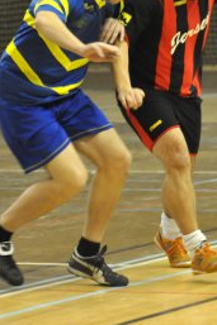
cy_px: 126
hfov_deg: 3.8
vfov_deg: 5.7
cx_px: 226
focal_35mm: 359
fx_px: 3250
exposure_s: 1/200
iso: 1600
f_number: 2.8
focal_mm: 112
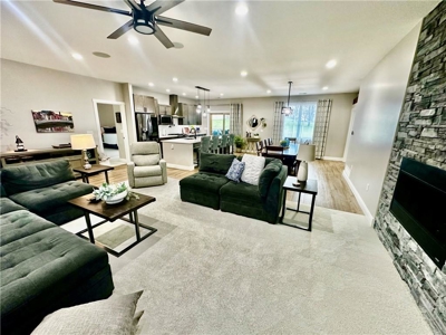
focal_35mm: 14
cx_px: 223
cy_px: 168
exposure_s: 1/60
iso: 250
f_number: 2.2
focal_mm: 2.22
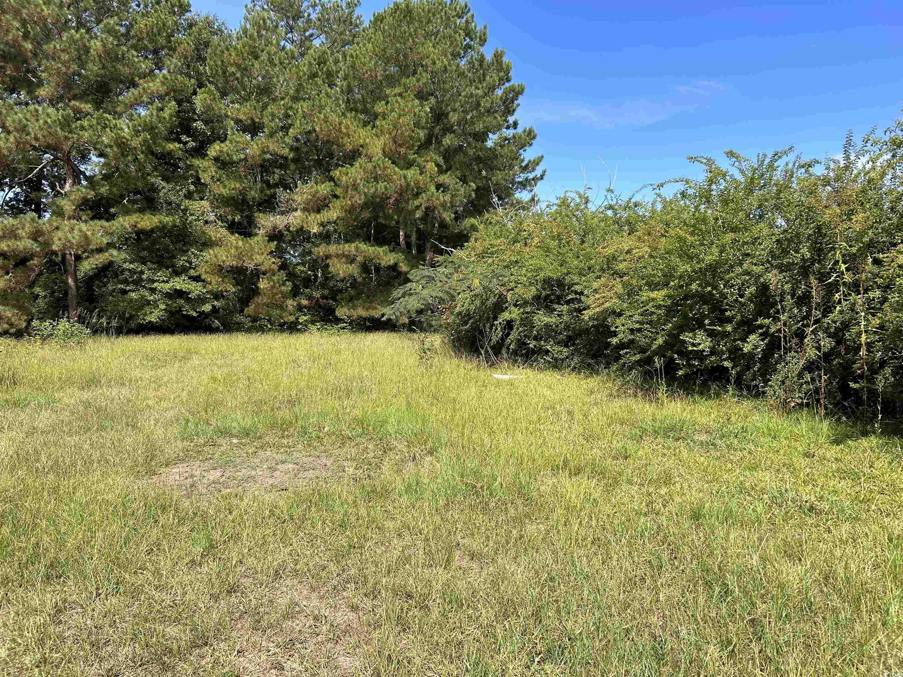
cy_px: 338
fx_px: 678
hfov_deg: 67.3
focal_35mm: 26
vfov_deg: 53.1
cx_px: 452
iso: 50
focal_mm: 5.7
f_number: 1.5
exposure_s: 1/2123
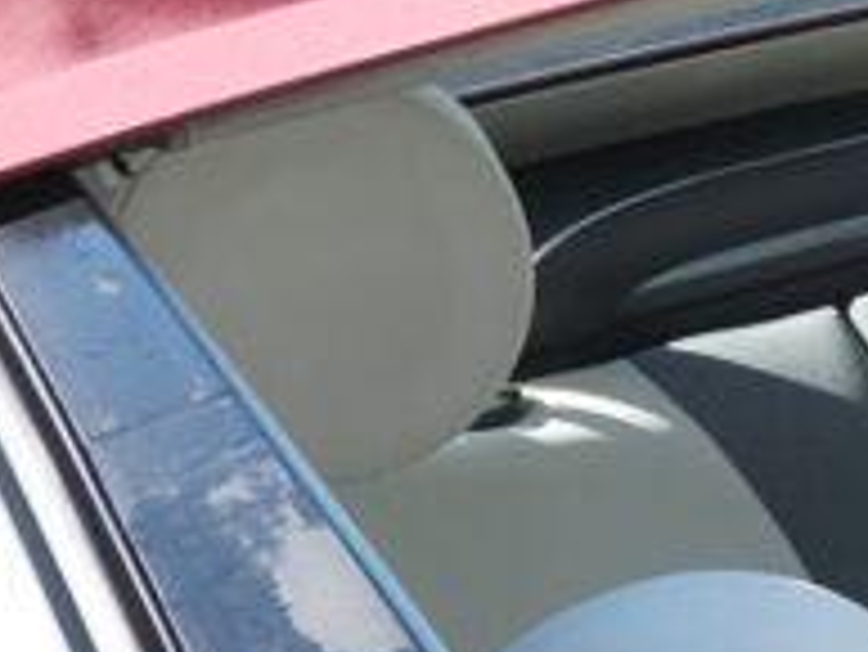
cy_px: 744
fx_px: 3839
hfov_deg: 11.1
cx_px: 1983
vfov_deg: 9.6
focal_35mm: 153
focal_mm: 20.3
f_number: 9
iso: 160
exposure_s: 1/50
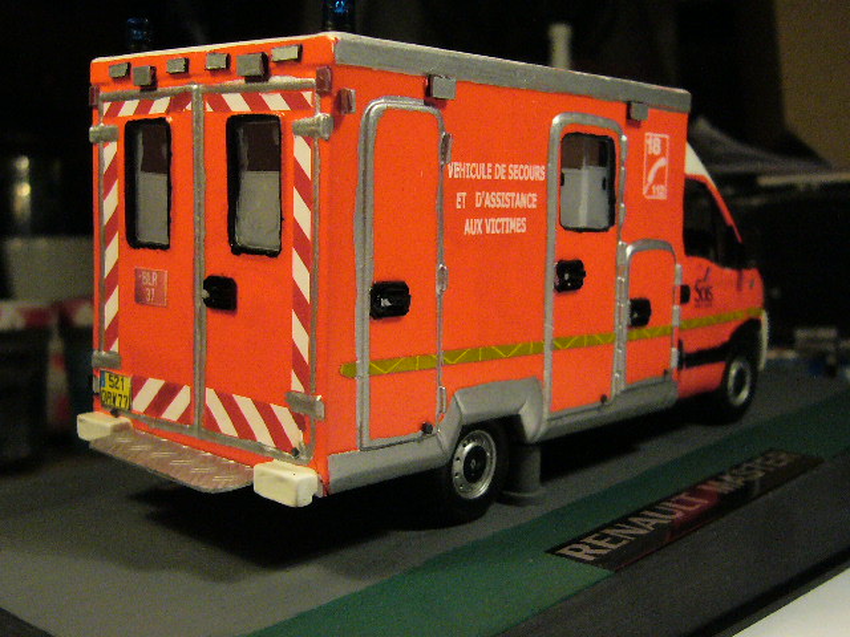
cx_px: 425
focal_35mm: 43
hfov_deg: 43.9
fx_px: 1056
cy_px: 318
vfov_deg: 33.6
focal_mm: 5.8
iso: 400
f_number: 2.8
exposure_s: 1/320
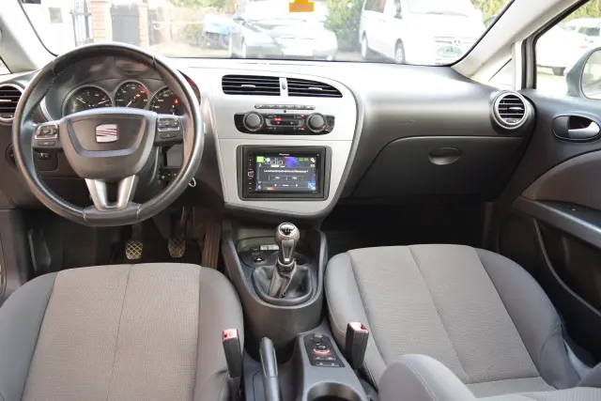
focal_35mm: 30
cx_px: 300
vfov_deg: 43.6
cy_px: 200
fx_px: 501
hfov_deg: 61.9
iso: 800
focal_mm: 20
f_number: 4
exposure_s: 1/60
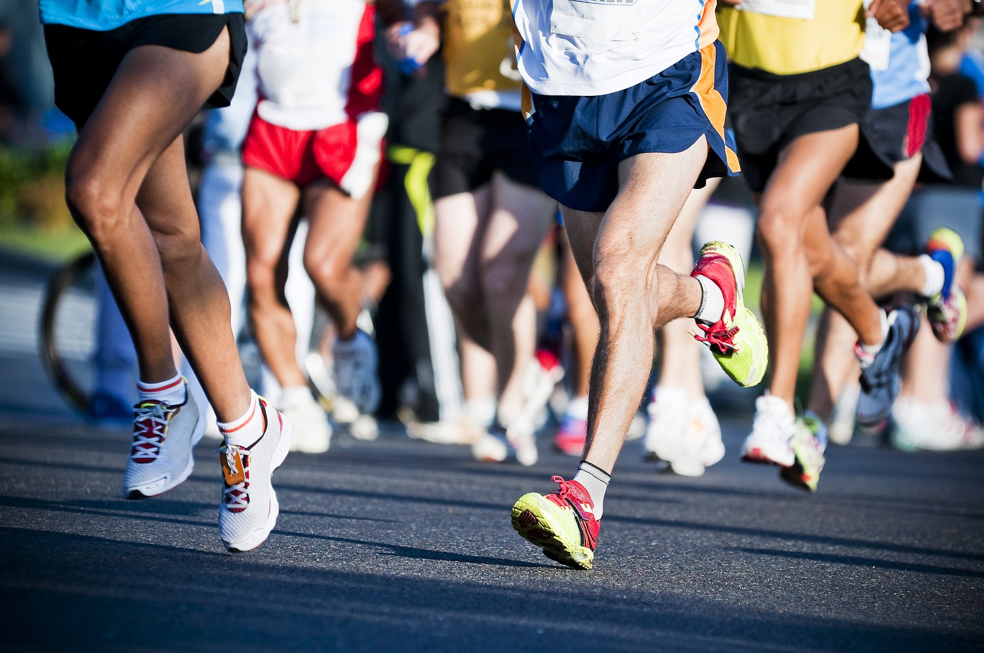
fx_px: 10237
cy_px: 326
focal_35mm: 375
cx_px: 492
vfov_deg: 3.7
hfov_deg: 5.5
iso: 200
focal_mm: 250
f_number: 4.5
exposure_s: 1/1250
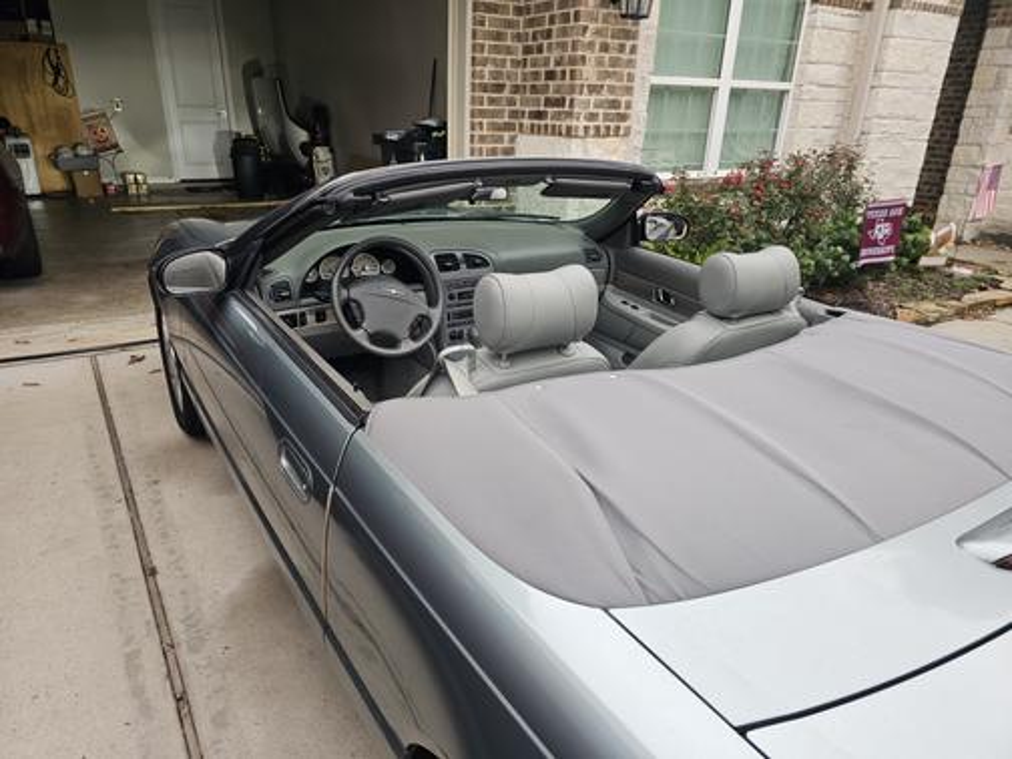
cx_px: 506
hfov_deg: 73.9
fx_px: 672
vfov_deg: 58.9
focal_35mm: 23
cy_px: 380
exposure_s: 1/120
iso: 80
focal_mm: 6.3
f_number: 1.7
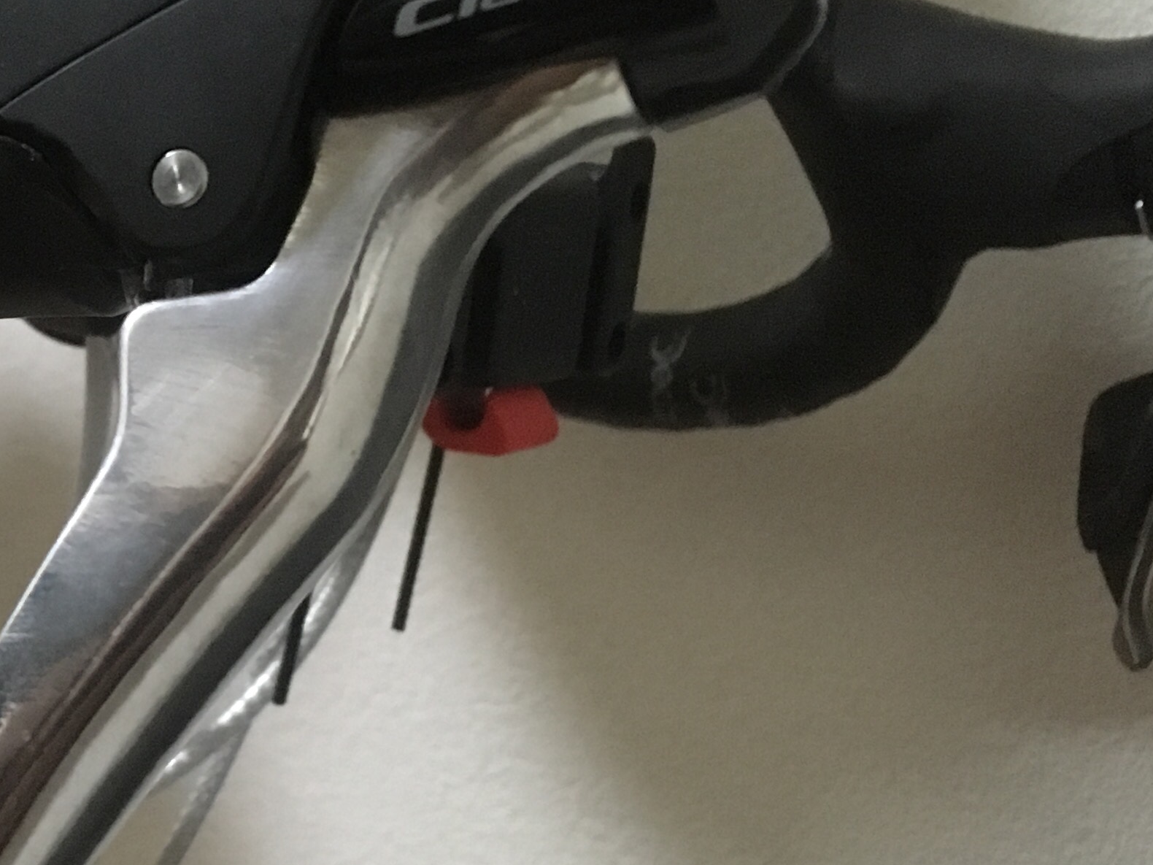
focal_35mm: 74
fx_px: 2465
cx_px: 58
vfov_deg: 19.9
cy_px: 539
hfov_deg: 25.3
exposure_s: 1/15
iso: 320
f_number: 2.2
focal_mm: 4.15
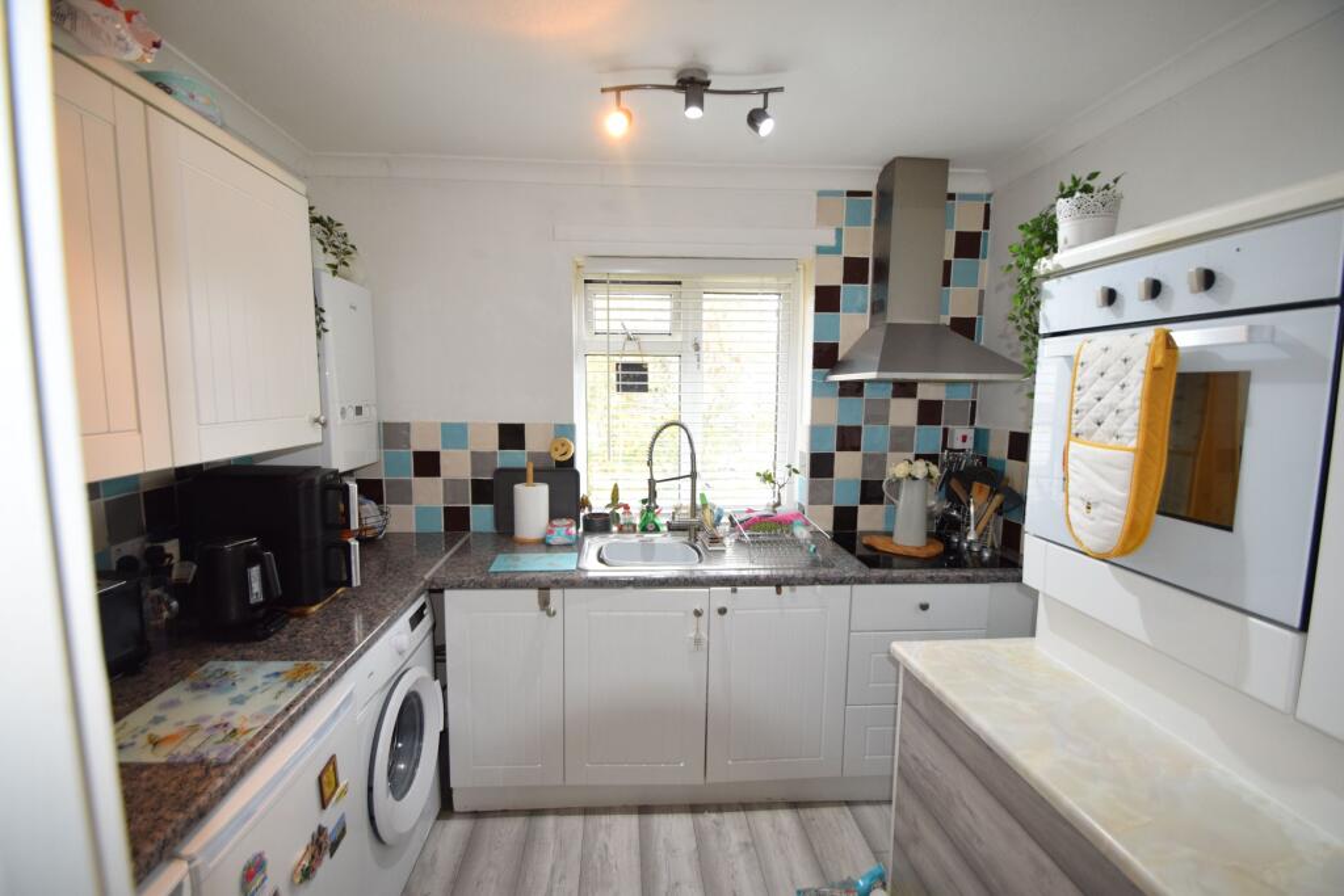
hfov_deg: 100.4
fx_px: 560
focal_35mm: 15
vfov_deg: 77.3
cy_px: 448
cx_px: 672
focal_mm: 10
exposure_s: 1/80
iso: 800
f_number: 4.5
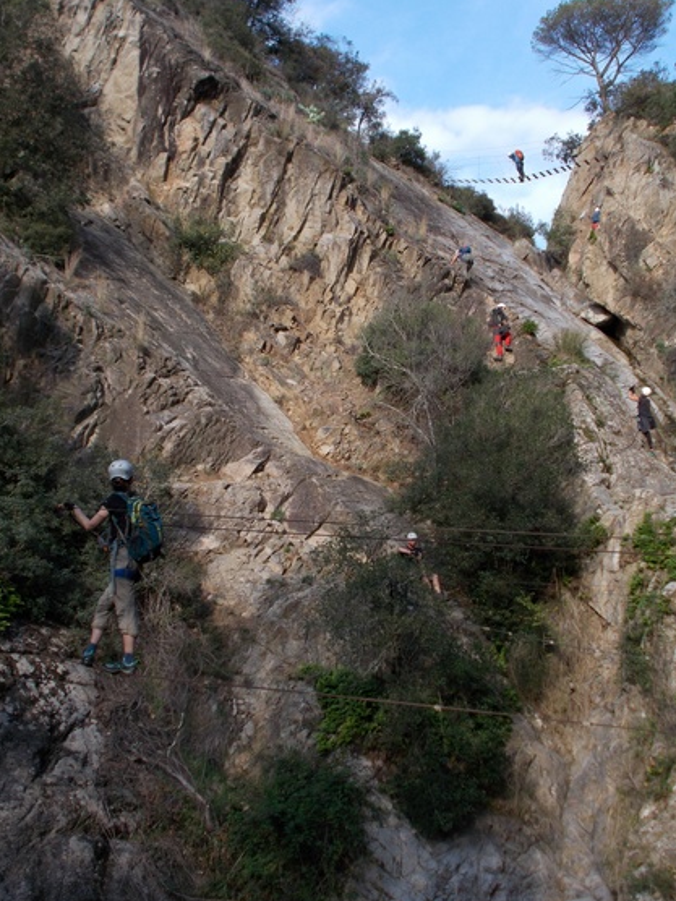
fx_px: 1224
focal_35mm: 47
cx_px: 328
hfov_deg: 30.9
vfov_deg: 40.4
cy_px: 441
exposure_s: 1/250
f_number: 4.2
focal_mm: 7.9
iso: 80
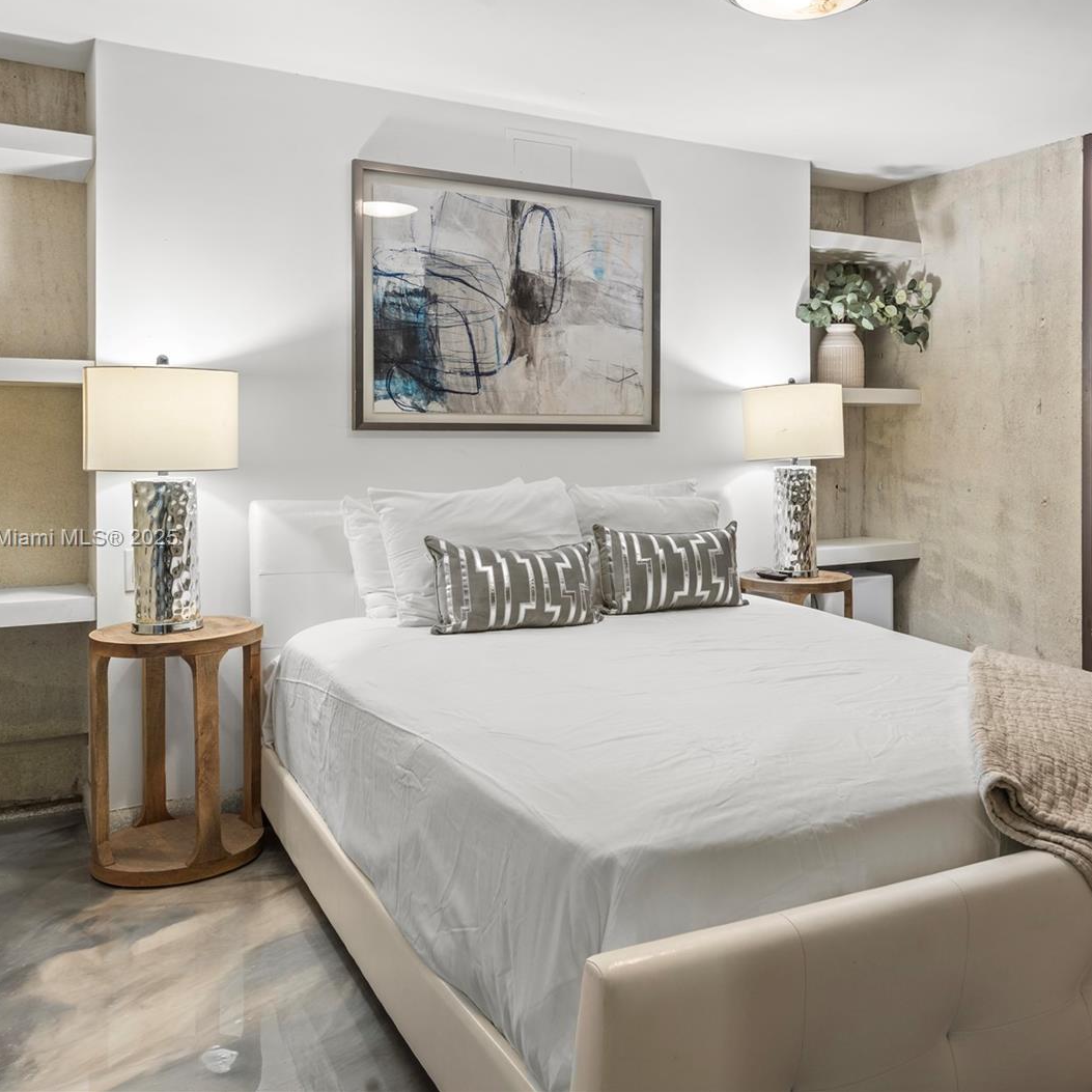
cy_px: 540
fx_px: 1106
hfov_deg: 52.0
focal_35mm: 31
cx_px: 676
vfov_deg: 52.5
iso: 400
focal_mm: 24
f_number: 8
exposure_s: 1/1.67
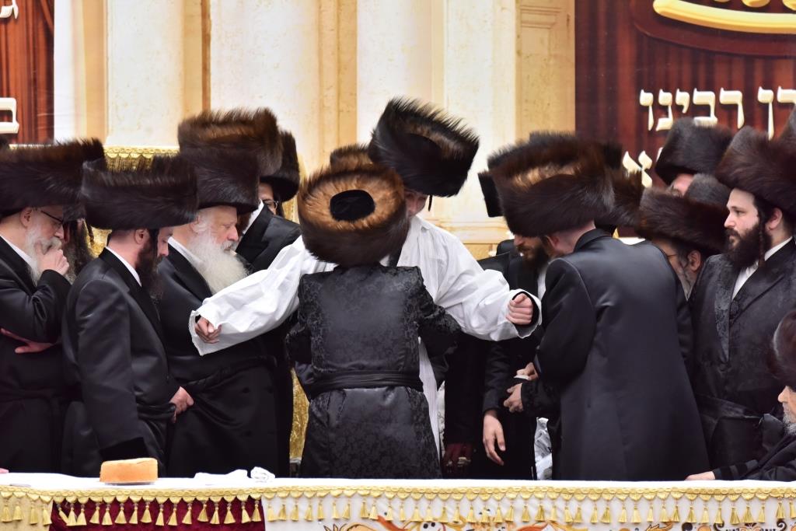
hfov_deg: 6.4
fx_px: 7076
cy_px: 266
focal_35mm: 320
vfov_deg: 4.3
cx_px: 398
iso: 2000
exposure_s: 1/200
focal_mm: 320
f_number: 5.6
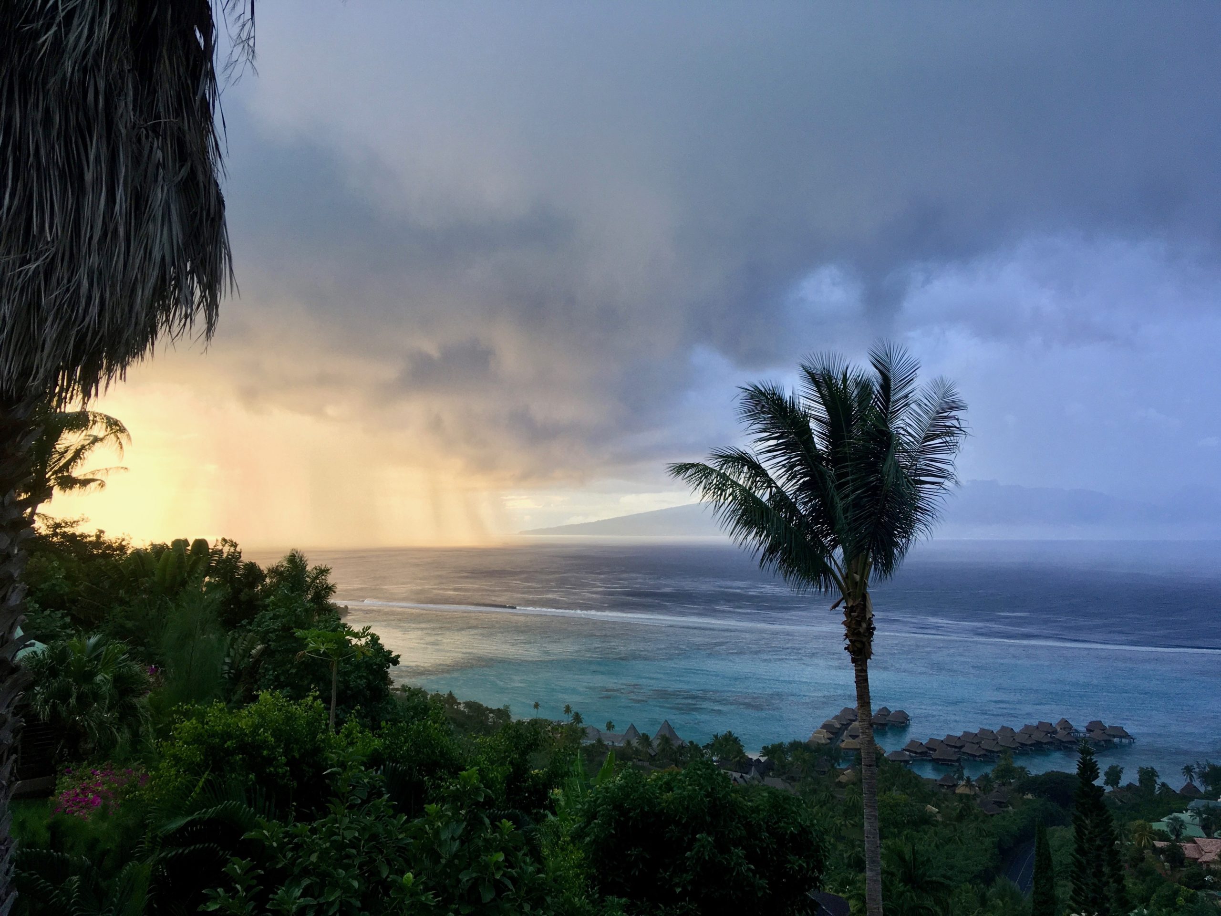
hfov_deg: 61.7
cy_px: 458
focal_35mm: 29
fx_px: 1023
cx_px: 610
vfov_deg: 48.2
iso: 32
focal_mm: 4.15
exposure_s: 1/40
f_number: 2.2
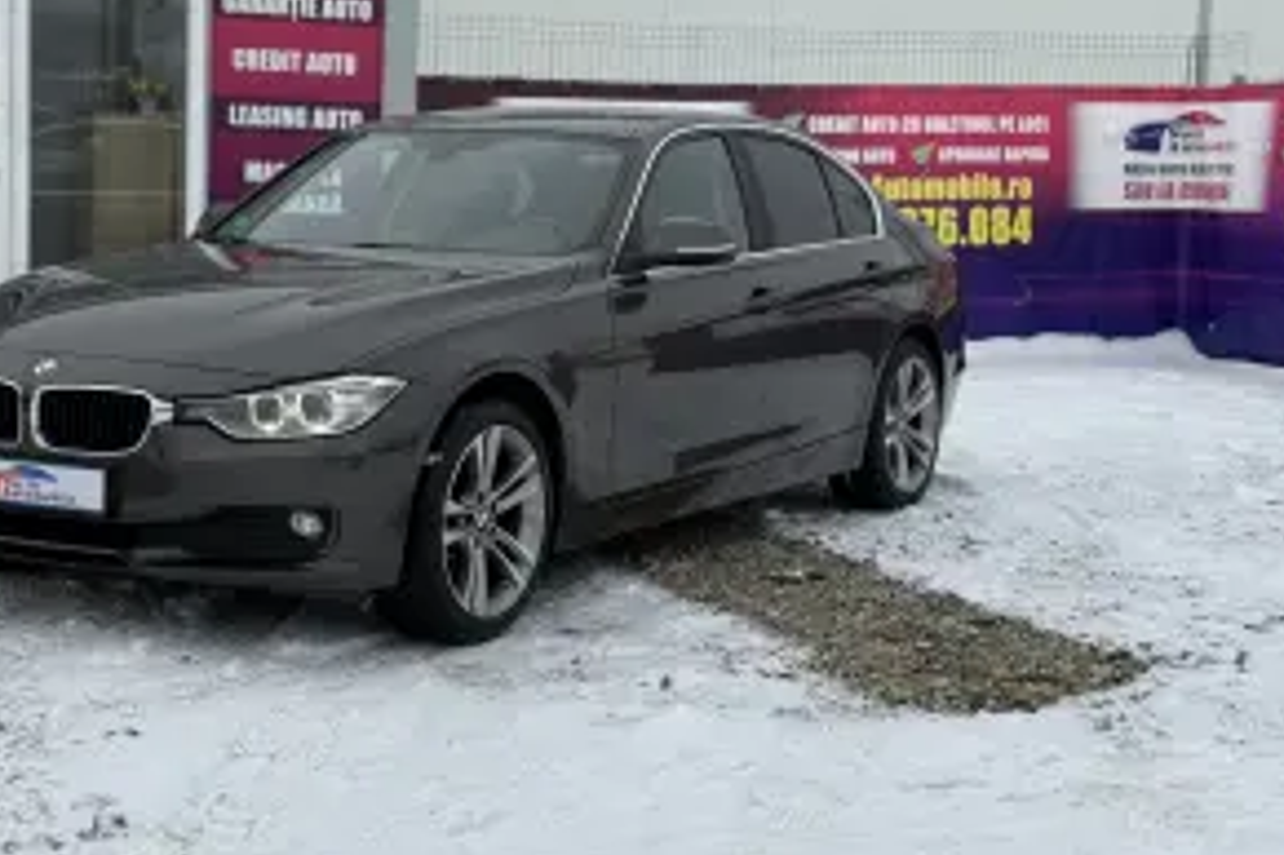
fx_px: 2210
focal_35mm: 62
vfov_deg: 21.9
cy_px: 399
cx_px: 500
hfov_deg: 32.3
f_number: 1.78
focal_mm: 6.76
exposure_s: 1/4878
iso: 80
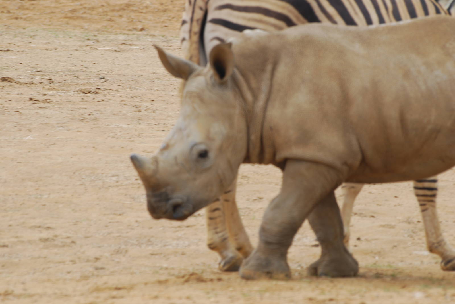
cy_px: 152
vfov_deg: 3.8
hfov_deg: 5.7
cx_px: 228
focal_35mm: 360
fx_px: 4555
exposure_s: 1/125
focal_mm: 240
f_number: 8
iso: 125
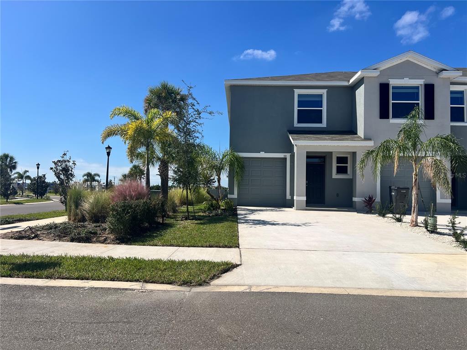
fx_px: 351
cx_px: 234
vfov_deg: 53.1
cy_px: 175
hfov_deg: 67.3
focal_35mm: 26
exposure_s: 1/6993
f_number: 1.5
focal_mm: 5.7
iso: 50
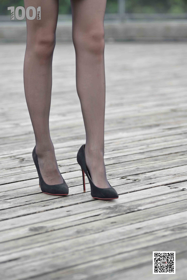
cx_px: 94
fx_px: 1052
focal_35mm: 135
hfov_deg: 10.2
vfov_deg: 15.2
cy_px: 140
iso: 200
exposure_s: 1/320
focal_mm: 135
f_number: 4
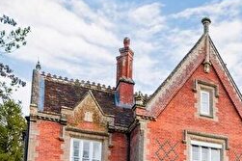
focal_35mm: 53
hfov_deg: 35.6
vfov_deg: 23.0
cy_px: 201
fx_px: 356
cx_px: 211
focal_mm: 12.5
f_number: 8
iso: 160
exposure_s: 1/800
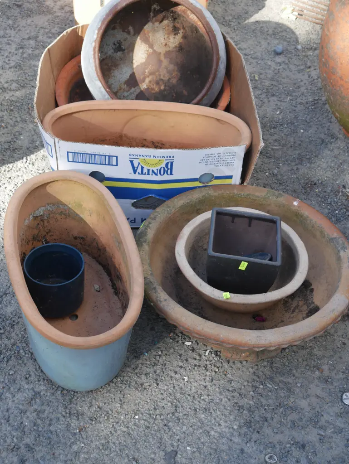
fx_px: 752
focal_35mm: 56
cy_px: 232
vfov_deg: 34.3
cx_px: 174
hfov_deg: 26.1
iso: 200
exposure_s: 1/125
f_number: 6.3
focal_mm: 28
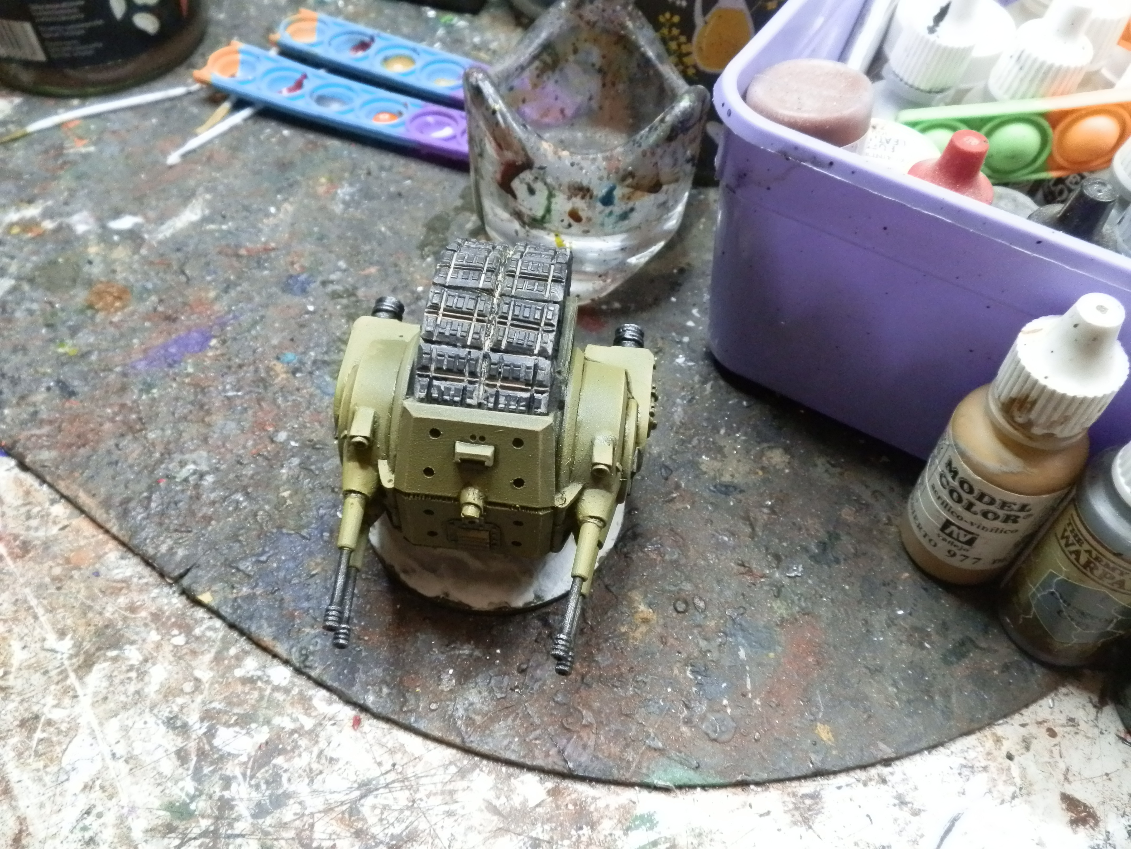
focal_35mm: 28
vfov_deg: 49.7
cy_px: 424
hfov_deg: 63.4
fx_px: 915
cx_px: 566
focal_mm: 5
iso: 400
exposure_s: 1/80
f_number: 3.1
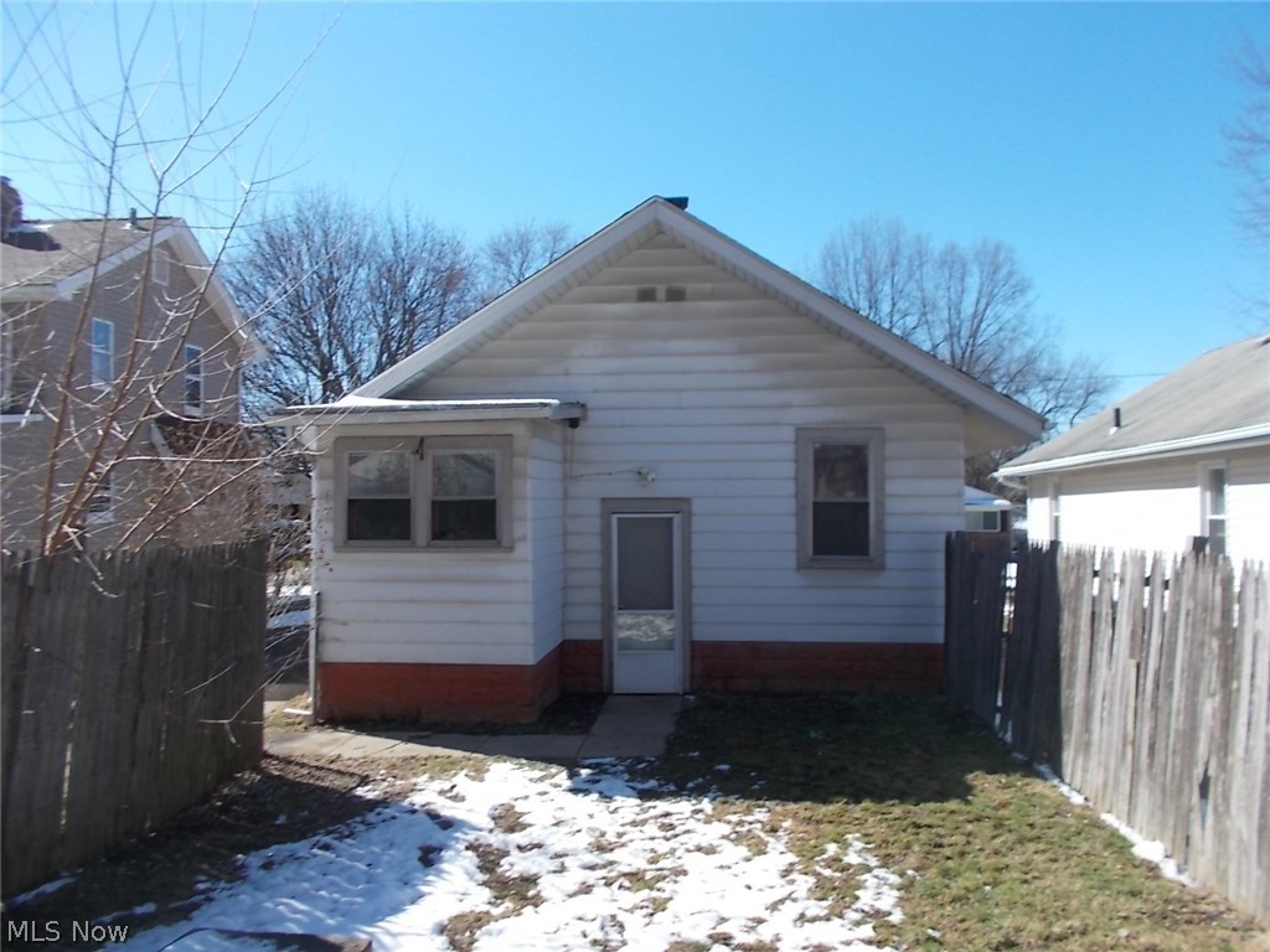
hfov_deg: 67.3
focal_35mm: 26
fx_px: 954
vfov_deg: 53.1
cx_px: 635
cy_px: 476
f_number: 8
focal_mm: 4.6
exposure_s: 1/100
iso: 80
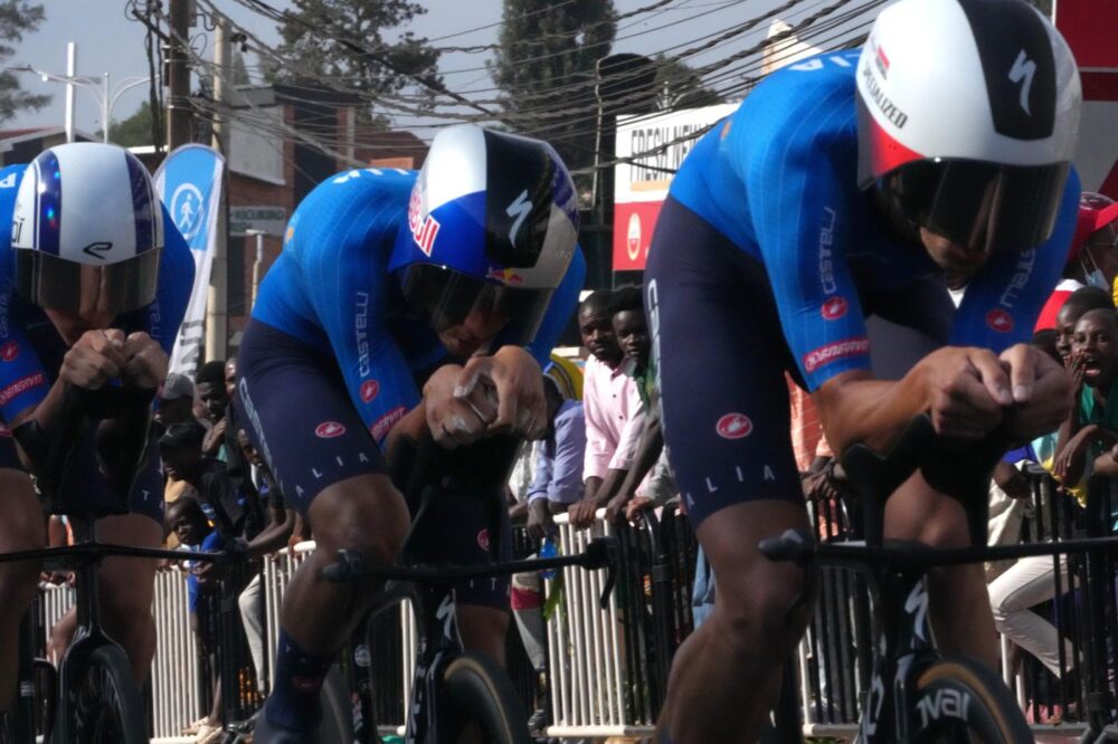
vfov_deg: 4.7
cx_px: 559
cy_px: 372
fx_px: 9127
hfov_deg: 7.0
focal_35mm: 294
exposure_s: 1/1600
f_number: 40
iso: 12800
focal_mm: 294
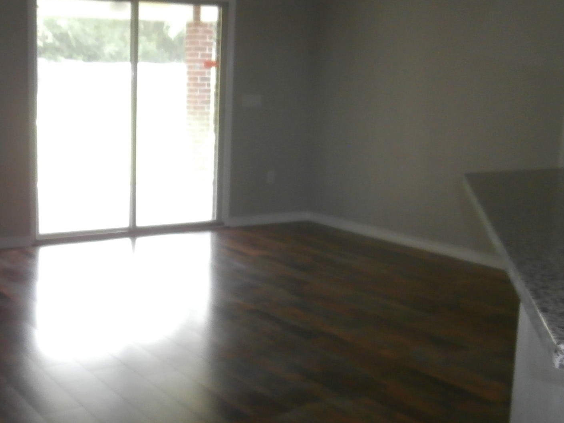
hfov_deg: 36.7
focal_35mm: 51
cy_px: 234
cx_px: 152
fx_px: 831
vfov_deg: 28.5
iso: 200
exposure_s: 1/30
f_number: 3
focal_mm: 4.2
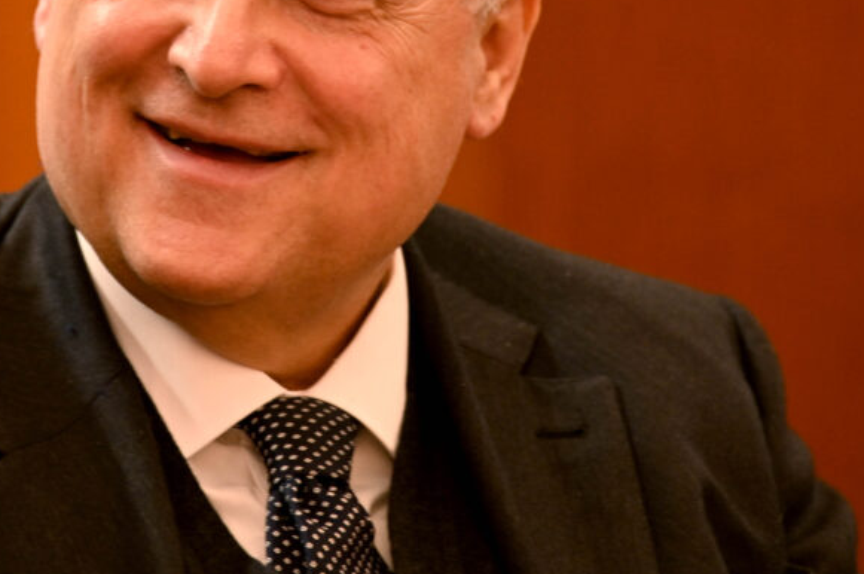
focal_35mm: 705
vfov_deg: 1.9
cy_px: 80
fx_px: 16901
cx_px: 168
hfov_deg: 2.9
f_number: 4
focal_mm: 400
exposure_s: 1/80
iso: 1600
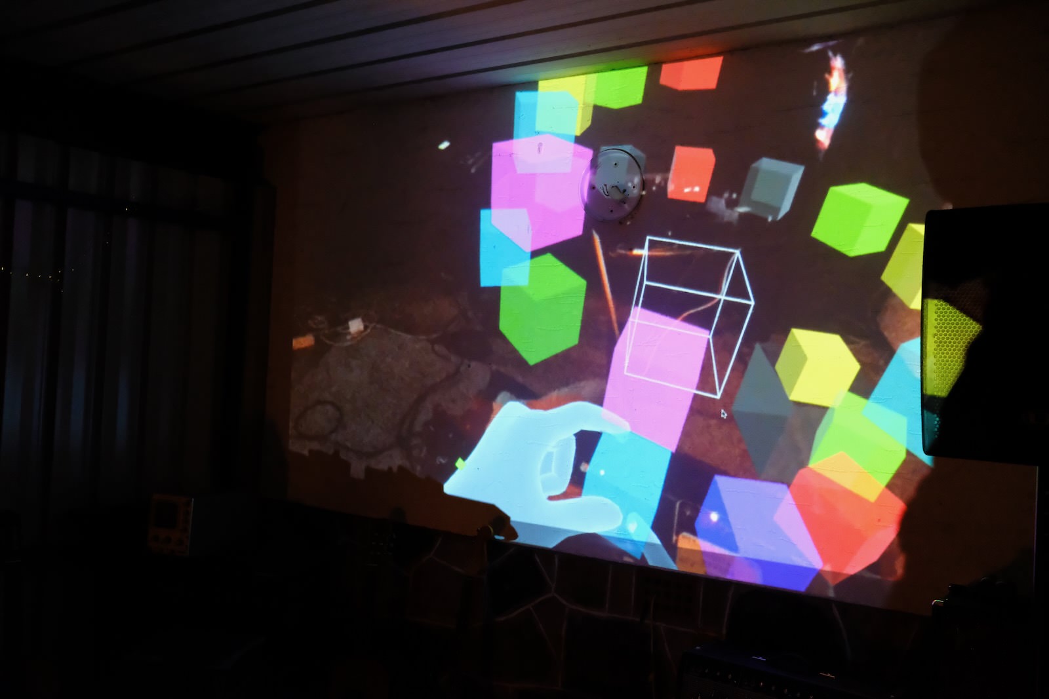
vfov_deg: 37.9
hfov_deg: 54.4
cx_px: 524
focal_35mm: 35
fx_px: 1020
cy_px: 350
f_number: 3.6
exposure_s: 1/210
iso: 12800
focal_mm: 23
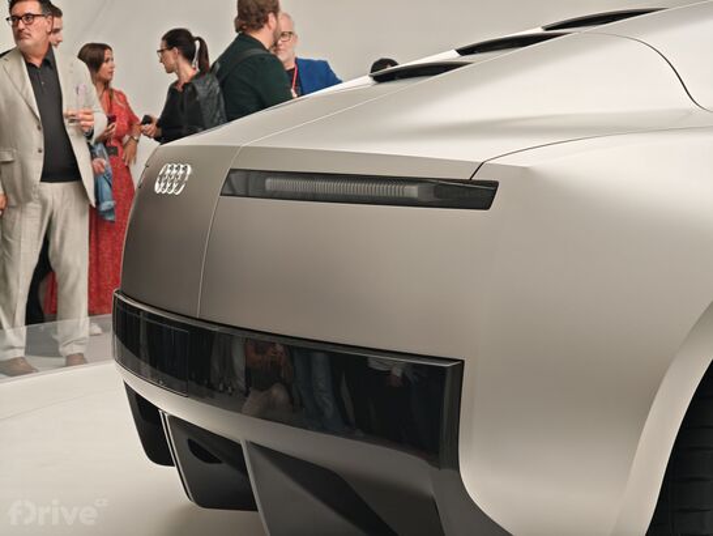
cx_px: 356
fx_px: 1442
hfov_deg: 27.8
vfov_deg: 21.0
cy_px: 268
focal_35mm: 70
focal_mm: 11.5
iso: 100
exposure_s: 1/90
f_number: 1.8
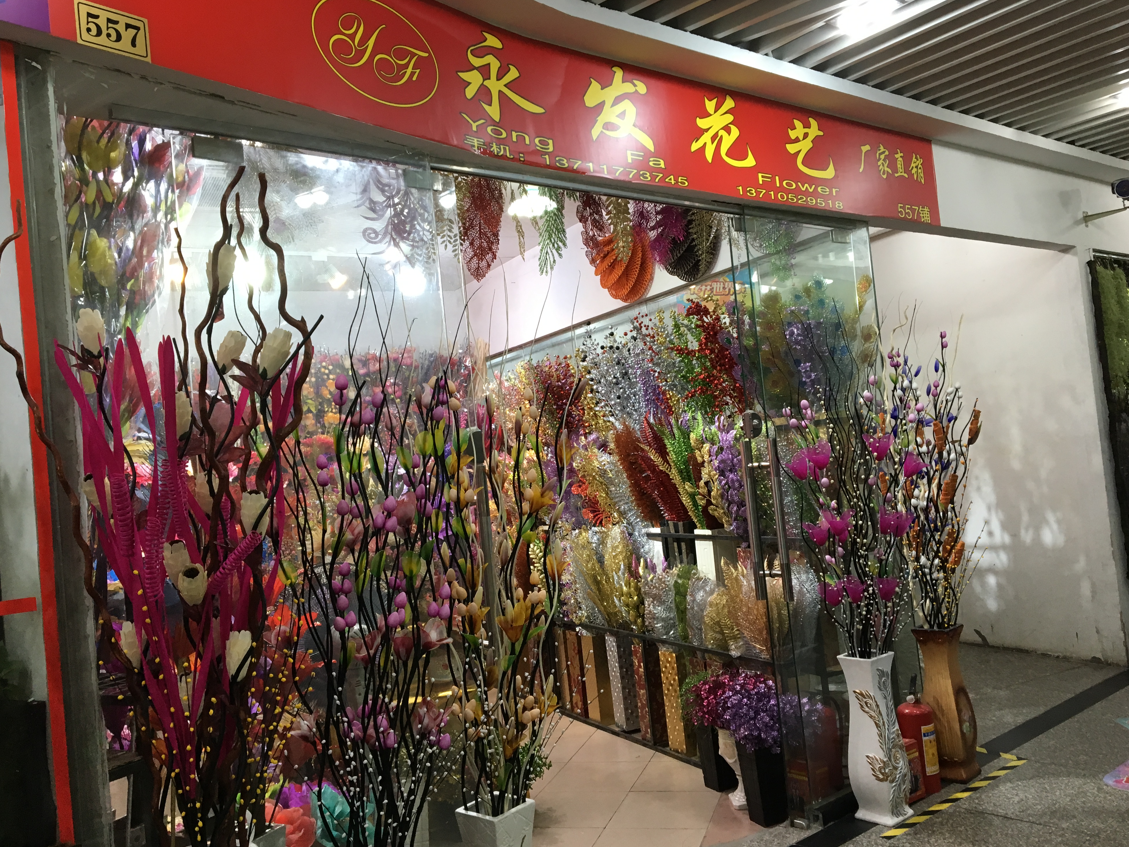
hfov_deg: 60.0
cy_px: 416
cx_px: 570
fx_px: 978
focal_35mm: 30
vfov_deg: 46.8
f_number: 2.2
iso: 50
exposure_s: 1/33
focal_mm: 4.15
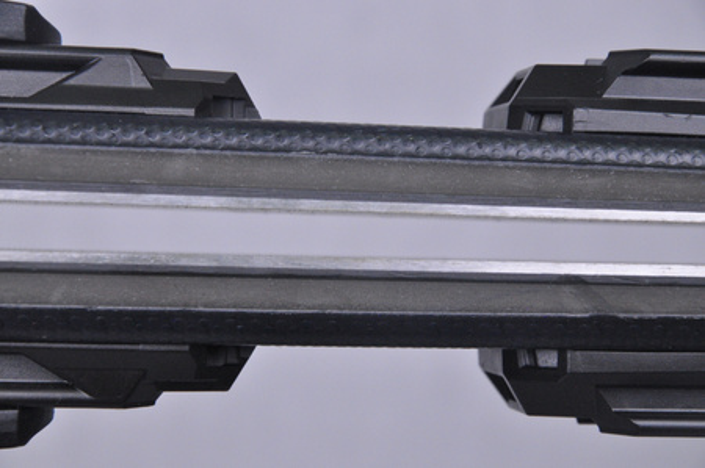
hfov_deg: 13.1
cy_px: 234
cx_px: 352
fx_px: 3081
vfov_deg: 8.7
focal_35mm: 158
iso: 3200
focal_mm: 105
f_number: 9.5
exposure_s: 1/125
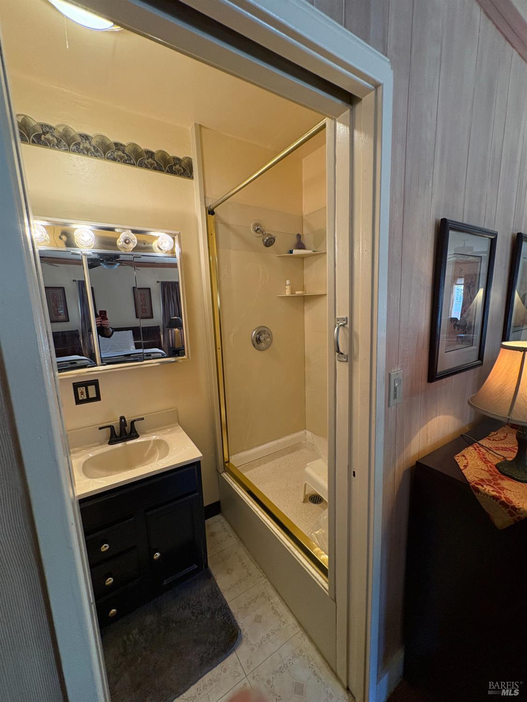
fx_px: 284
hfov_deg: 85.7
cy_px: 351
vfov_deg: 102.1
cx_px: 264
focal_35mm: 14
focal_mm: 2.22
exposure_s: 1/60
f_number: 2.2
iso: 250
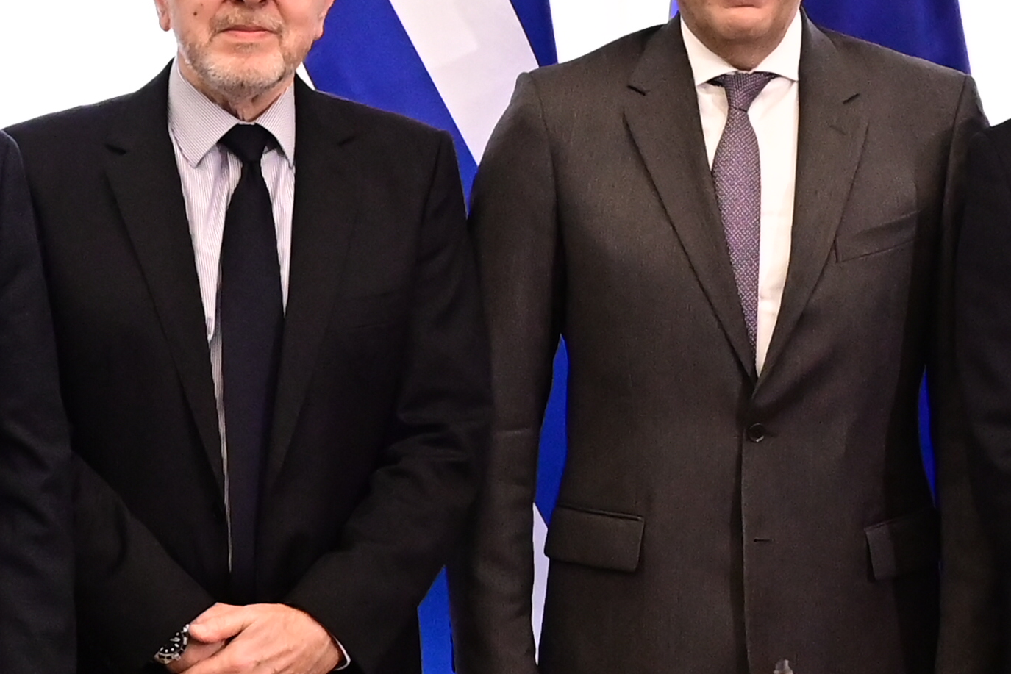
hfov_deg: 21.0
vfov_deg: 14.3
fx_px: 2696
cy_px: 290
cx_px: 807
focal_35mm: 96
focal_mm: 55
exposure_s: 1/125
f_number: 4
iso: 2000
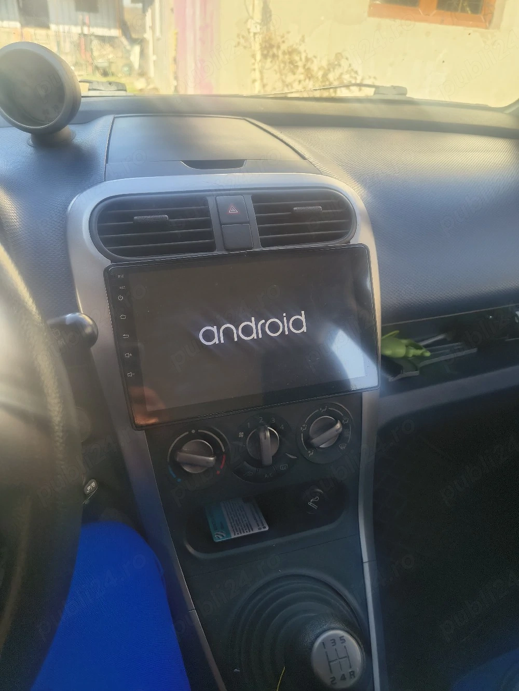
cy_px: 346
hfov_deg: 56.8
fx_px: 480
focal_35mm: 24
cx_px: 260
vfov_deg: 71.6
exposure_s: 1/175
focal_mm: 5.56
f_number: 1.8
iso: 100
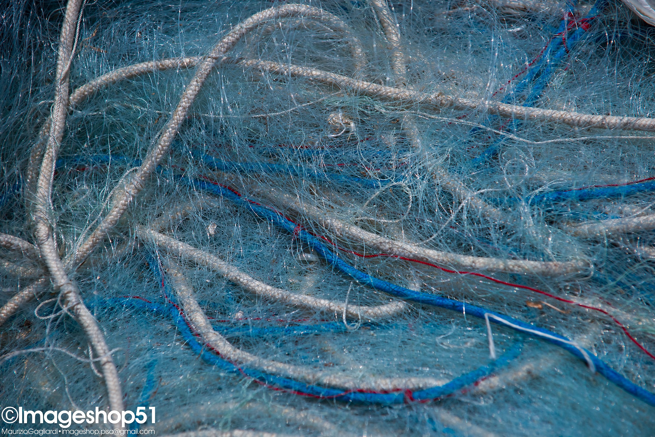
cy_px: 218
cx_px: 328
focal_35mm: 190
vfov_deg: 7.2
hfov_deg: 10.8
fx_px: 3457
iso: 200
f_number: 8
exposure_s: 1/750
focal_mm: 190
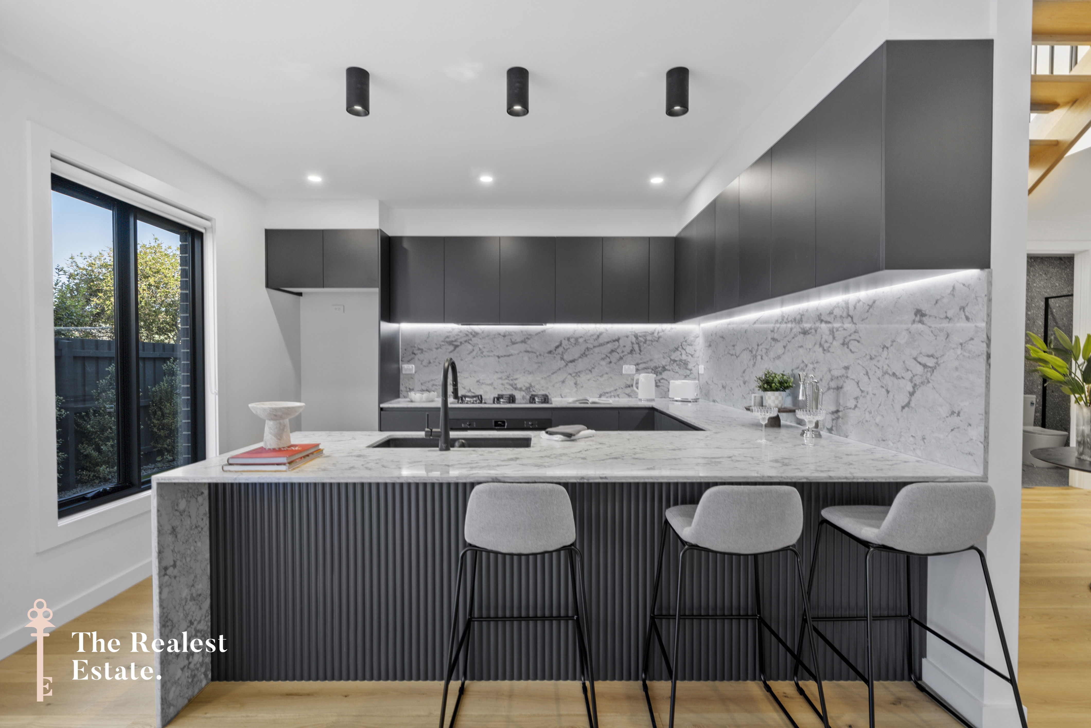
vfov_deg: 73.8
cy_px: 364
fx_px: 485
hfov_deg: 96.7
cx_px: 546
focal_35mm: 16
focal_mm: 16
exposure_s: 1/6
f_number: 8
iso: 400
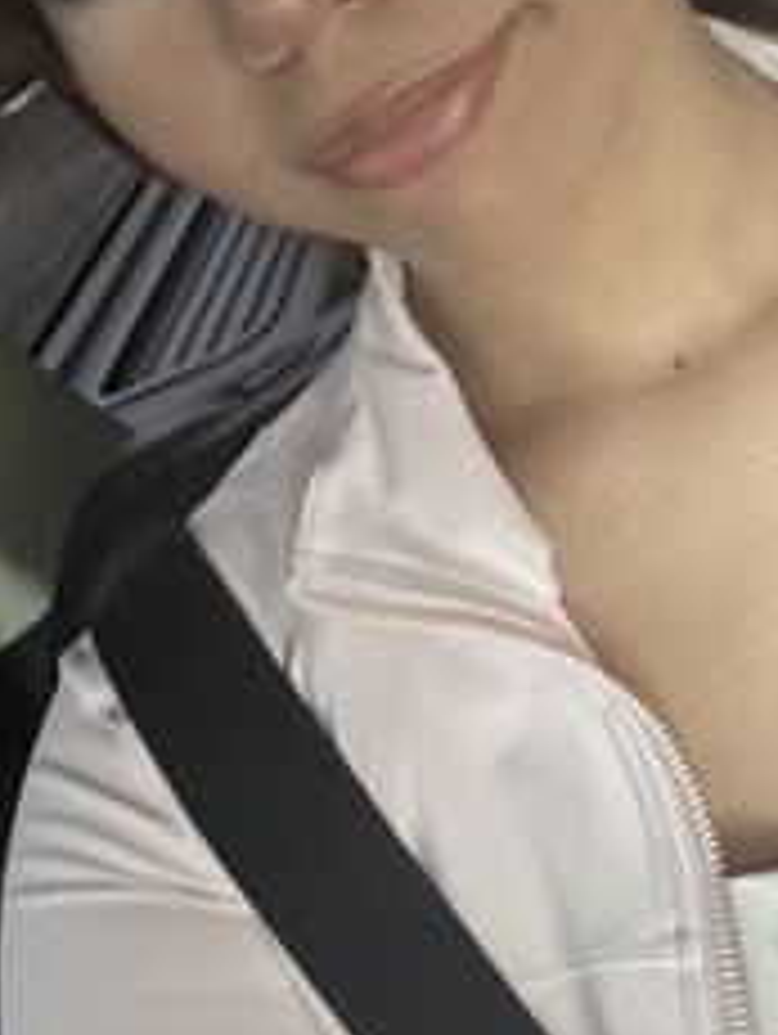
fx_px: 1496
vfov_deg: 37.3
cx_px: 474
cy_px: 270
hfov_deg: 29.1
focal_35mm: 50
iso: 640
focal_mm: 2.69
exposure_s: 1/19
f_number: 1.9
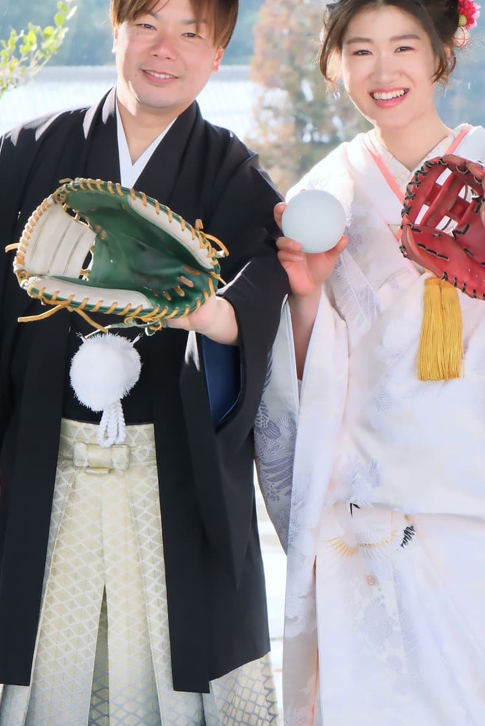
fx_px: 3675
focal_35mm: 182
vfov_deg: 11.3
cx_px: 264
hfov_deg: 7.5
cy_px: 440
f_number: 5.6
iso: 800
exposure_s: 1/160
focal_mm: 63.4
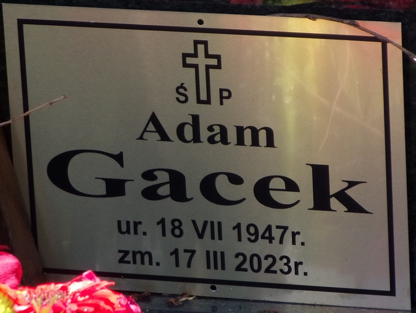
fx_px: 2646
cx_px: 208
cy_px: 156
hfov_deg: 9.0
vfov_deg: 6.8
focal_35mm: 220
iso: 80
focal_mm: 39.4
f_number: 5.6
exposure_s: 1/56
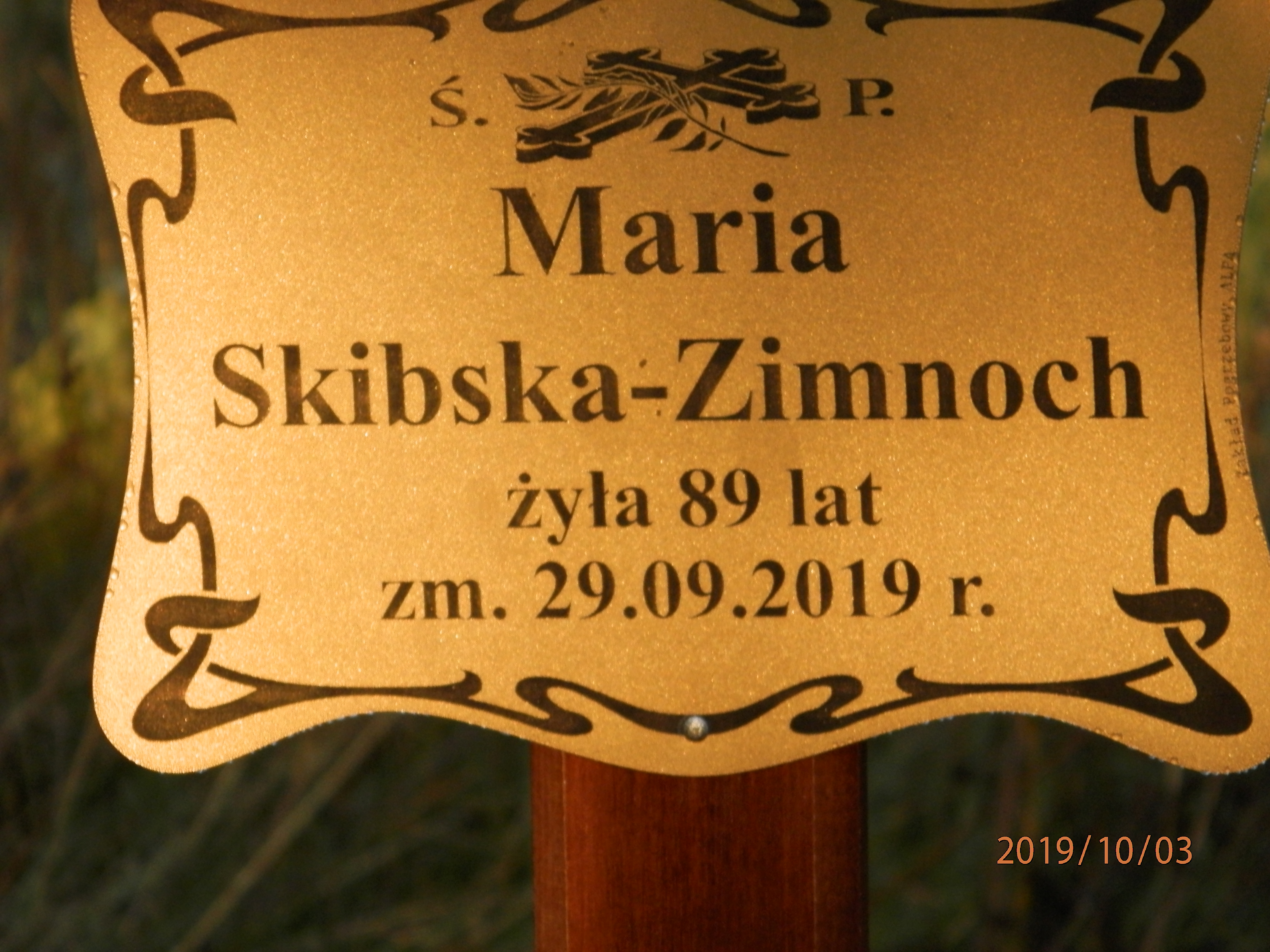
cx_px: 635
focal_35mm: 335
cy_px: 476
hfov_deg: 5.9
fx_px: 12291
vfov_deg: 4.4
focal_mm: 59.8
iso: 200
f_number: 5.6
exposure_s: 1/125
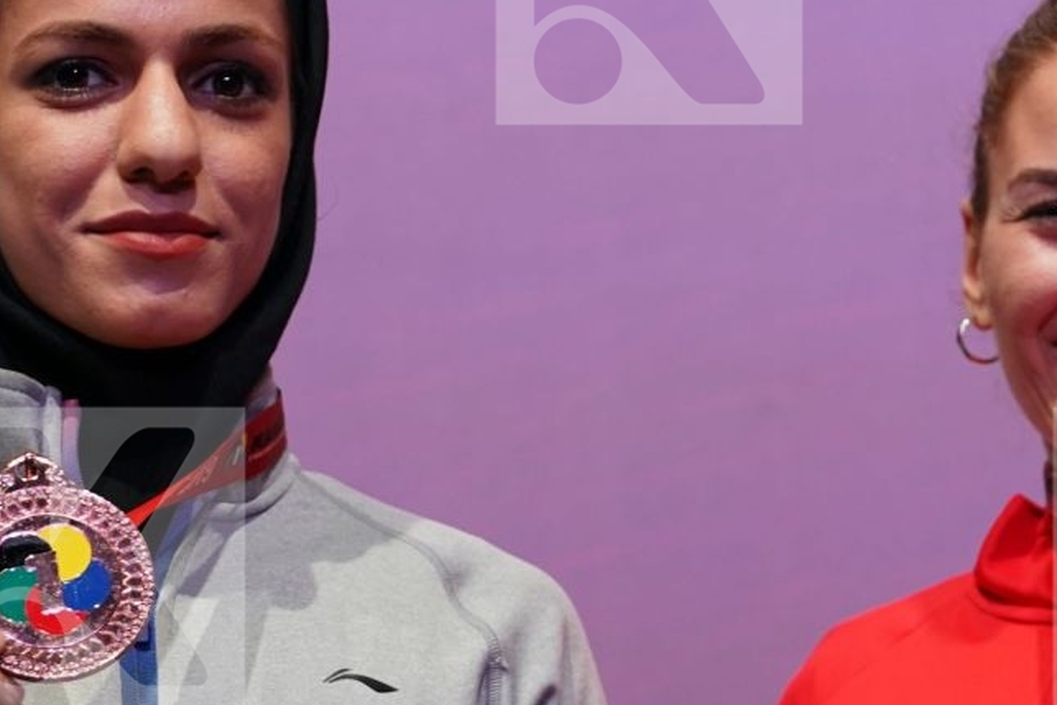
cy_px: 557
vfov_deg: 2.8
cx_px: 649
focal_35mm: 487
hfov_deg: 4.2
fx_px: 14301
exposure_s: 1/250
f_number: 3.5
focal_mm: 174
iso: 1000
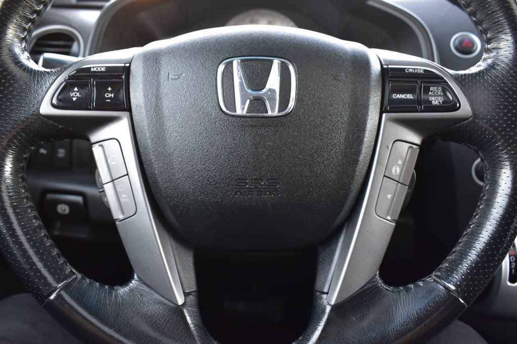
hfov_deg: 61.9
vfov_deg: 43.6
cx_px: 258
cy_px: 172
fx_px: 431
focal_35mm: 30
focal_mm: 20
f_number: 6.3
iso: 900
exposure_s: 1/15
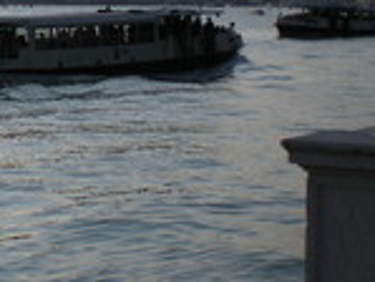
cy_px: 86
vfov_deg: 12.9
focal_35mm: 115
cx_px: -23
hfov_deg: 16.6
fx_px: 1247
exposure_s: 1/906
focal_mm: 6.3
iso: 64
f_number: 4.6
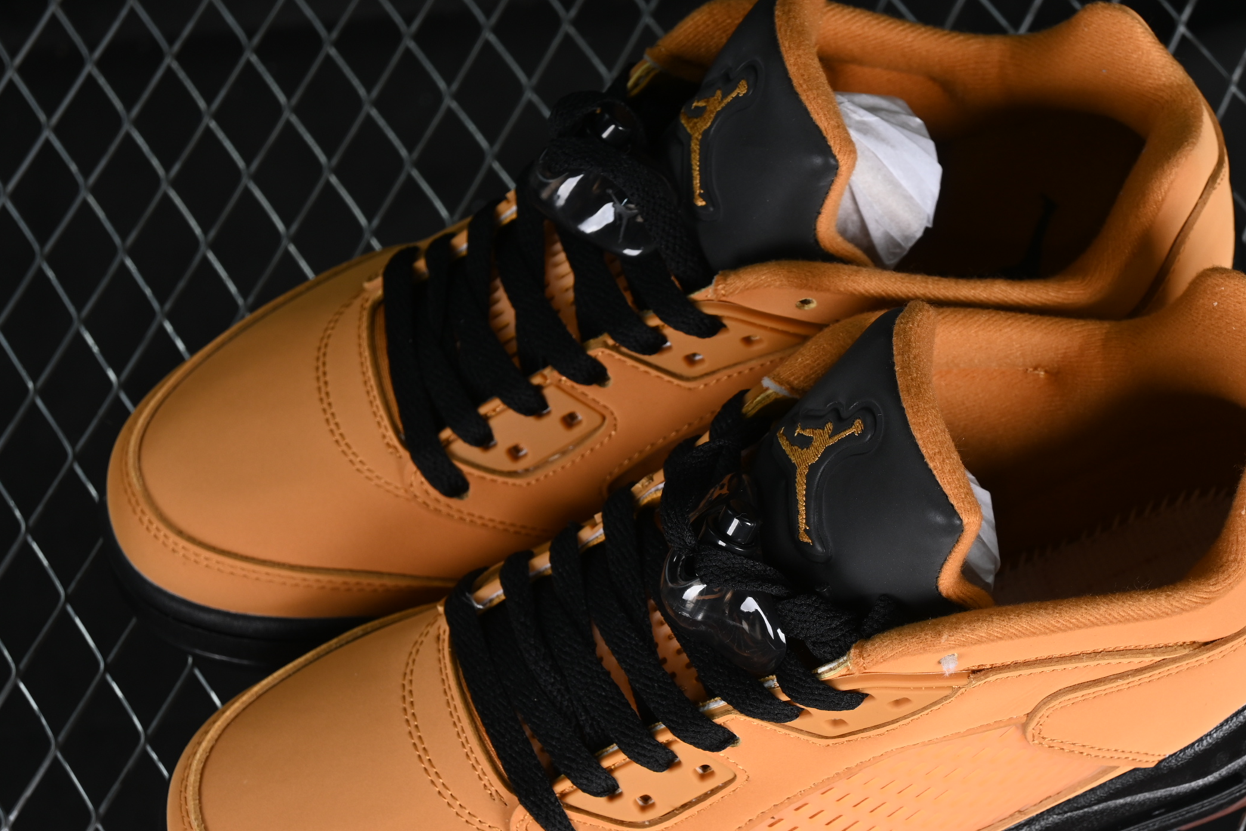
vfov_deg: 13.7
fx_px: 3461
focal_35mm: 100
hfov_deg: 20.4
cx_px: 756
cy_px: 503
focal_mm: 50
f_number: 6.3
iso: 160
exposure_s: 1/60
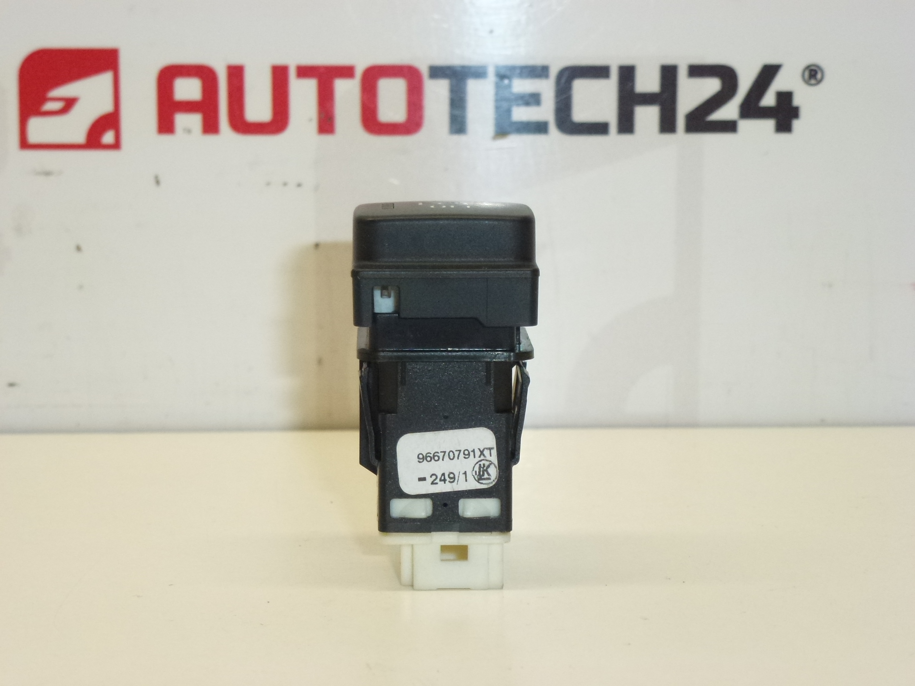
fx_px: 2167
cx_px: 458
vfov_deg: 18.0
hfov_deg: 23.8
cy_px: 343
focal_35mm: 82
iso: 400
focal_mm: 14.8
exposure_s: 1/160
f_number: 4.8
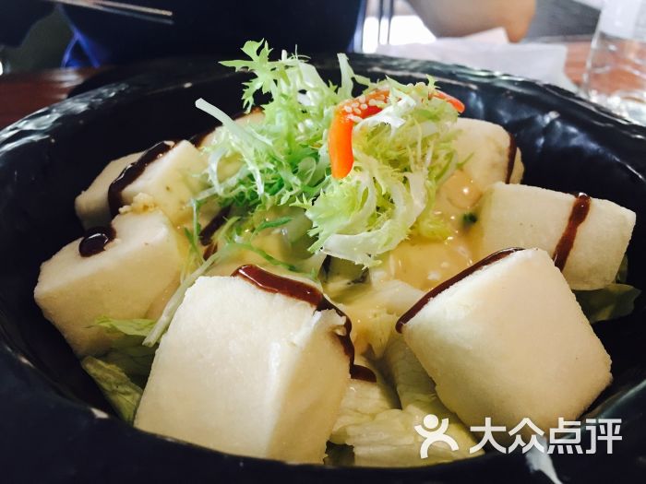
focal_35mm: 29
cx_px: 323
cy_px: 242
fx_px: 541
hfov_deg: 61.7
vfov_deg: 48.2
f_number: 2.2
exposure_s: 1/20
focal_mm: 4.15
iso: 200
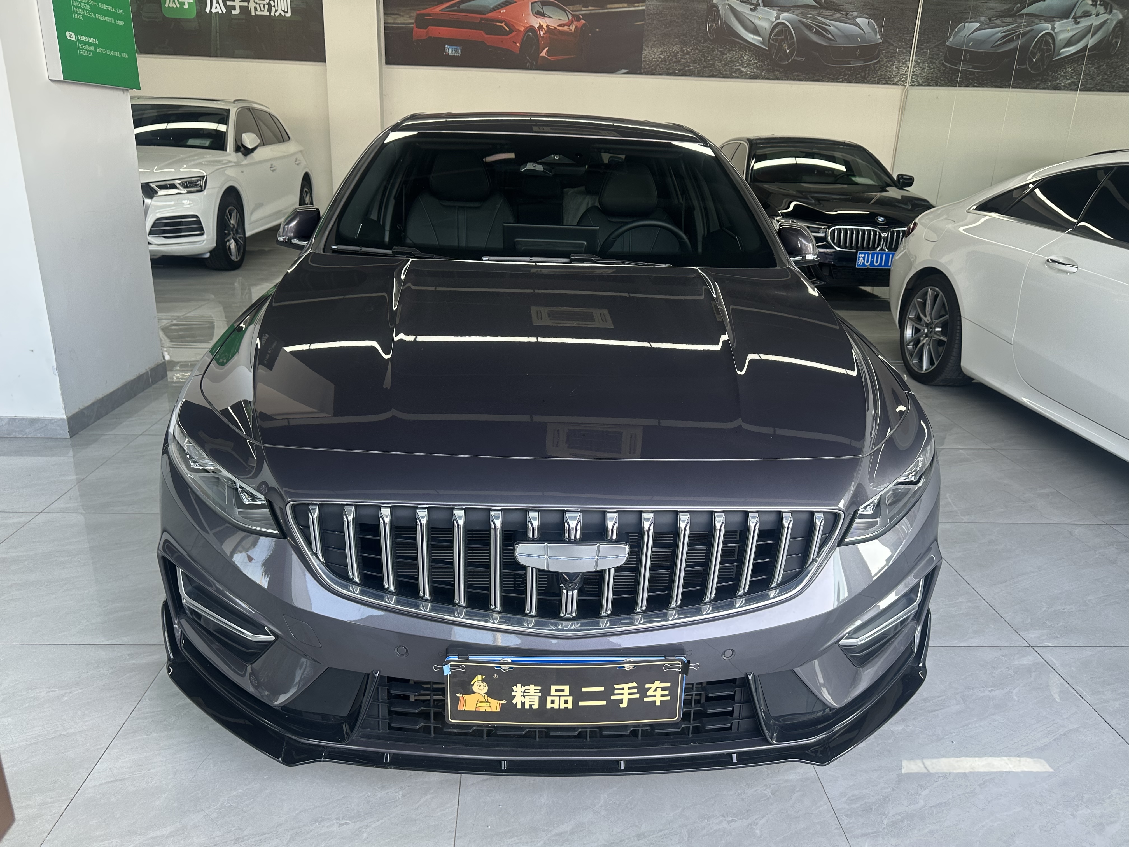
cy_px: 424
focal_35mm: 24
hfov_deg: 71.6
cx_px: 564
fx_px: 783
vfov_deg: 56.8
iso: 80
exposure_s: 1/121
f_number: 1.78
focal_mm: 6.86
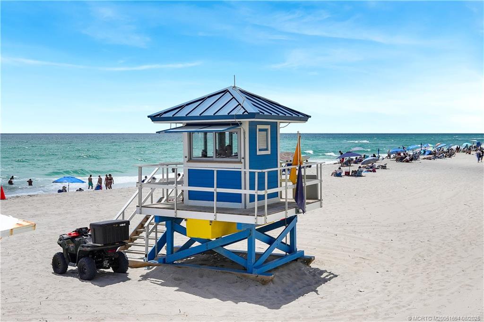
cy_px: 161
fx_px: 605
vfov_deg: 29.8
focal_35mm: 45
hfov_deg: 43.6
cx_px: 242
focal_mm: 30
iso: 250
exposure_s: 1/8000
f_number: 5.6
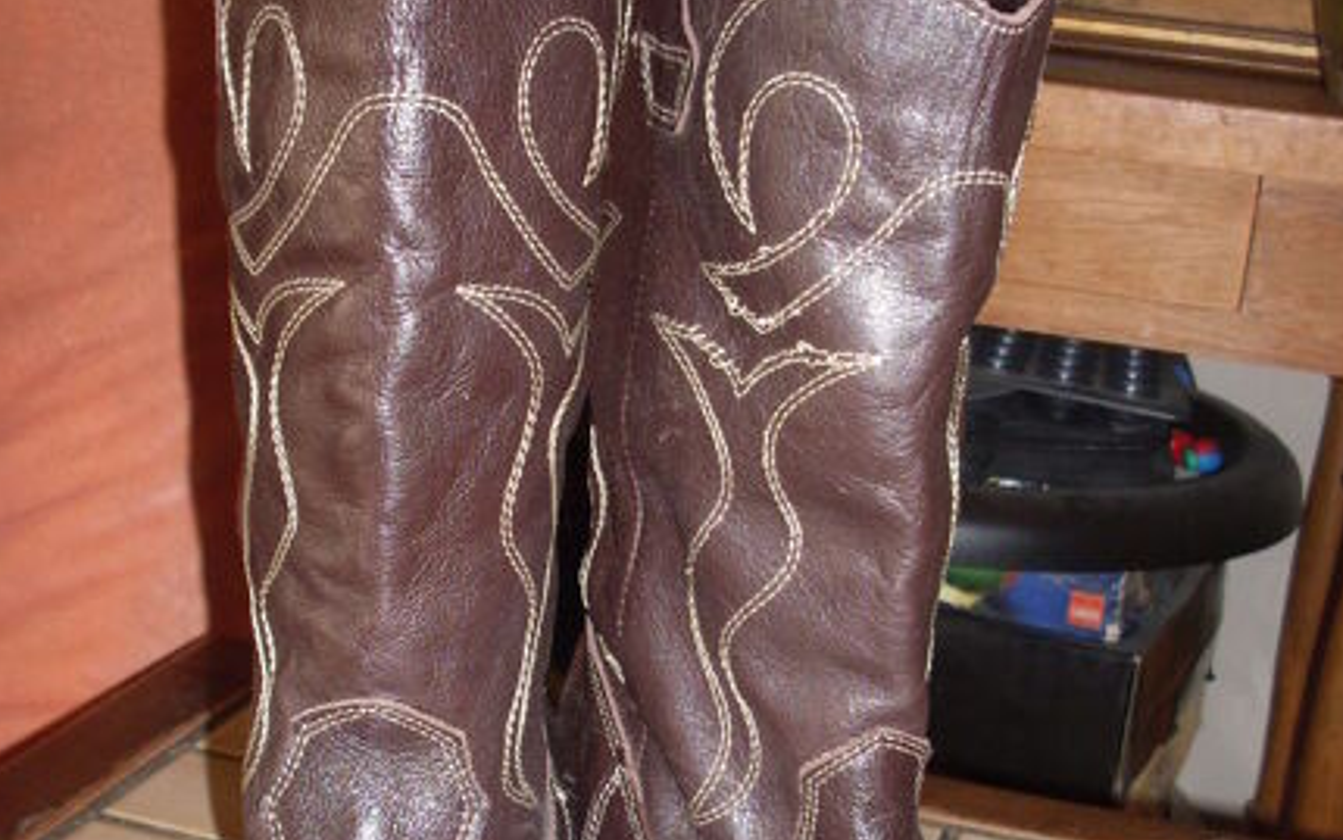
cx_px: 600
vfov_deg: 21.4
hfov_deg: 34.0
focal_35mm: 60
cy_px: 674
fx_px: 2197
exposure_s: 1/45
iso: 100
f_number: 2.8
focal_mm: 6.3
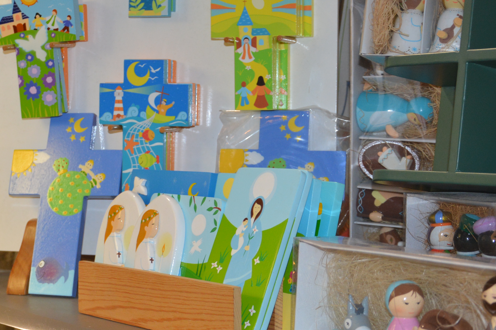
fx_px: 1281
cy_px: 104
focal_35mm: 93
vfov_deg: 14.7
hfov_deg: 21.8
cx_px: 166
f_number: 4
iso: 450
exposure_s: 1/60
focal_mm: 28
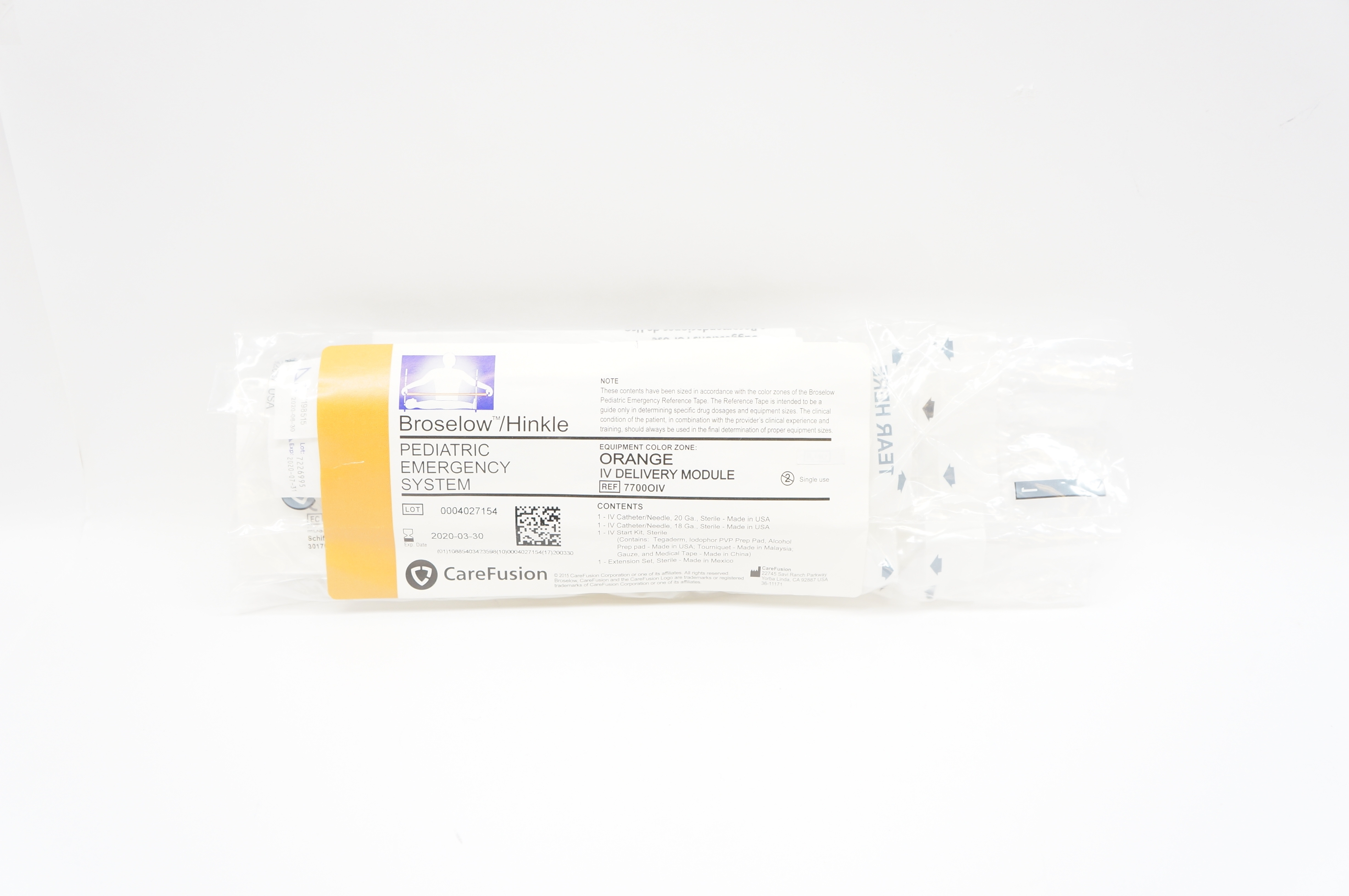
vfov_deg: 36.8
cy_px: 448
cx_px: 674
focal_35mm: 36
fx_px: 1348
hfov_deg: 53.2
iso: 400
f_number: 4.5
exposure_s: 1/60
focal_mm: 24
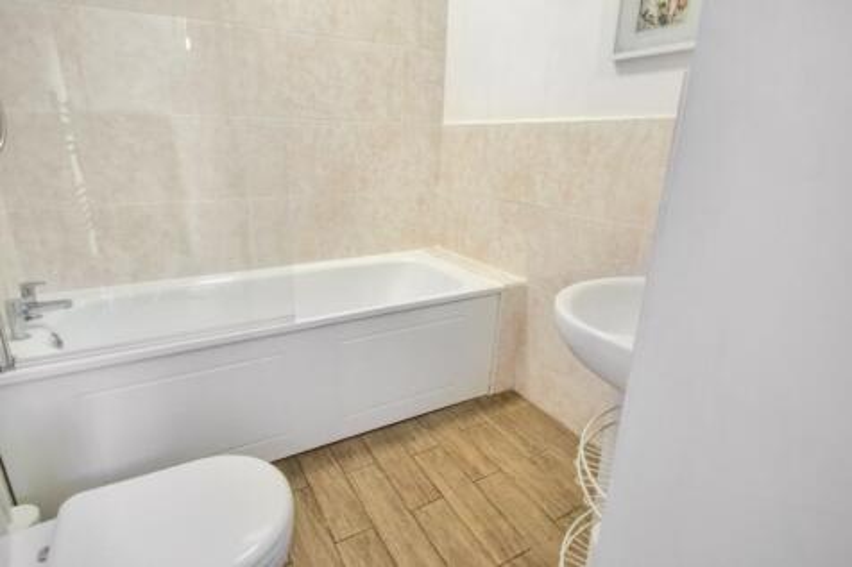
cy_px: 284
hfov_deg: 90.0
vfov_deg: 67.3
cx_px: 426
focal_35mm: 18
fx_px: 426
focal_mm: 12
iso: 400
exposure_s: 1/6
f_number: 4.5
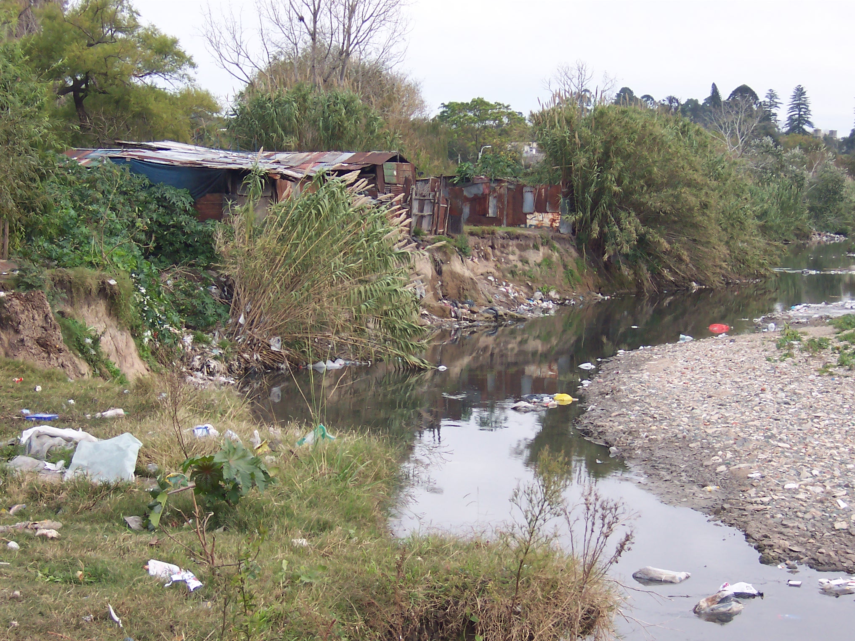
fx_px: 2050
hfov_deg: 23.6
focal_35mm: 83
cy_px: 320
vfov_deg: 17.8
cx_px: 428
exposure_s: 1/125
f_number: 4
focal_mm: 12.8
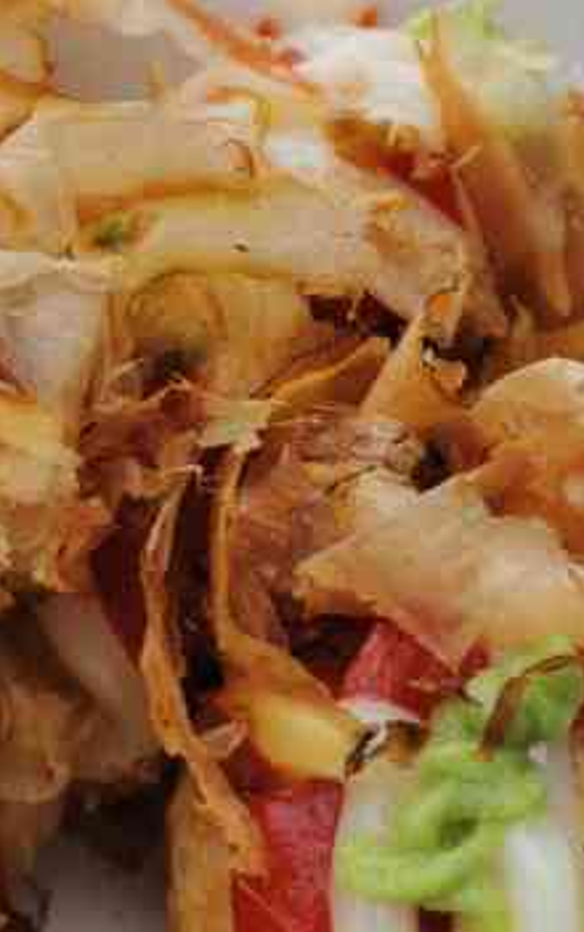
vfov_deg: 26.4
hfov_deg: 17.2
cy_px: 131
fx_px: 1931
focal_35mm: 76
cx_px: 244
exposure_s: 1/200
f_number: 1.8
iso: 50
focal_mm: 5.58
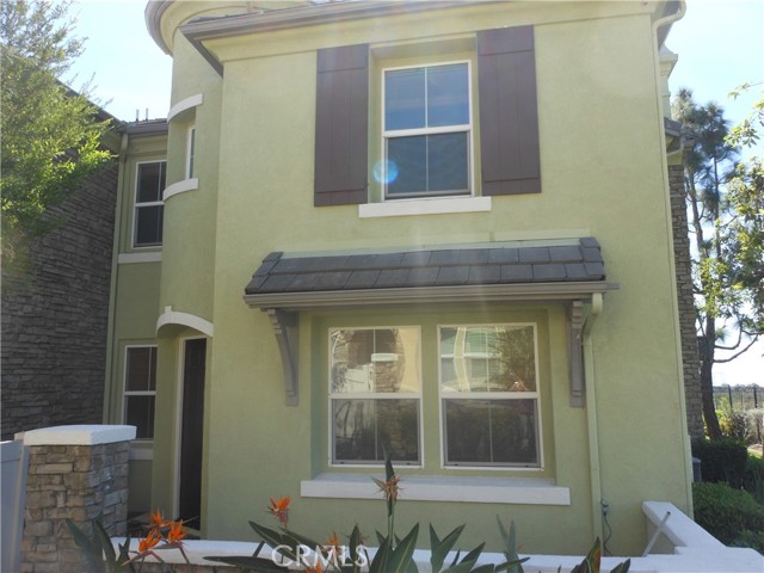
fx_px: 618
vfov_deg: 49.7
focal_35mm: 28
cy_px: 286
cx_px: 382
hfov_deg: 63.4
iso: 80
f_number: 3.7
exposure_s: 1/250
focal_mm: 5
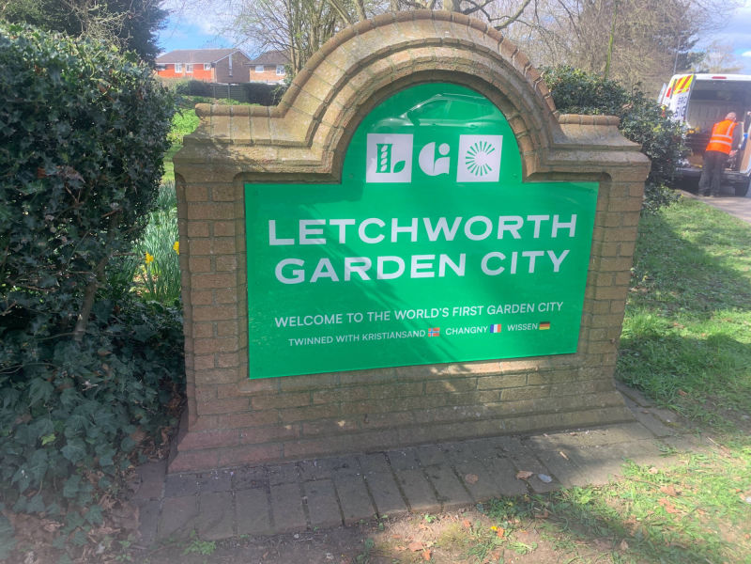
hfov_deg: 67.3
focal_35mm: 26
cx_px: 376
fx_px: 564
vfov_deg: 53.1
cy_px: 282
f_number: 1.8
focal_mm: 4.25
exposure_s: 1/317
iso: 25
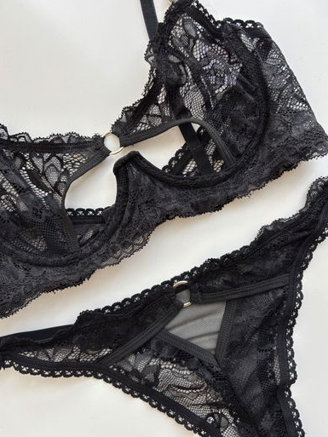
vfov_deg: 65.3
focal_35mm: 27
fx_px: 341
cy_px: 218
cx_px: 162
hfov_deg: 51.4
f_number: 1.6
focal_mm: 5.96
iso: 100
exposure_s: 1/50
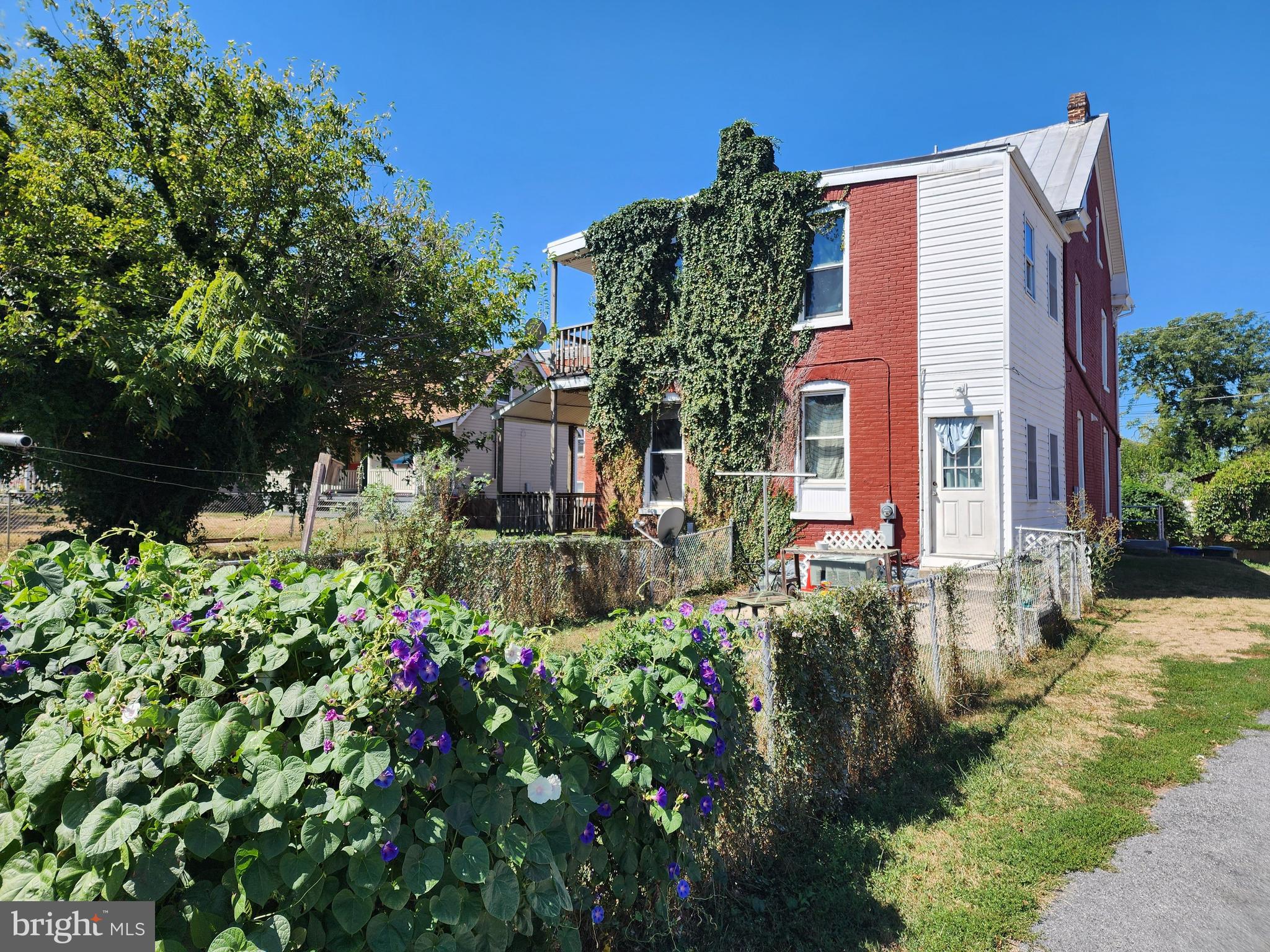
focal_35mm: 23
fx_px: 844
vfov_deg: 58.9
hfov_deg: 73.9
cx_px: 635
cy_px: 476
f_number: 1.8
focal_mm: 6.4
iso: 12
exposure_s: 1/720
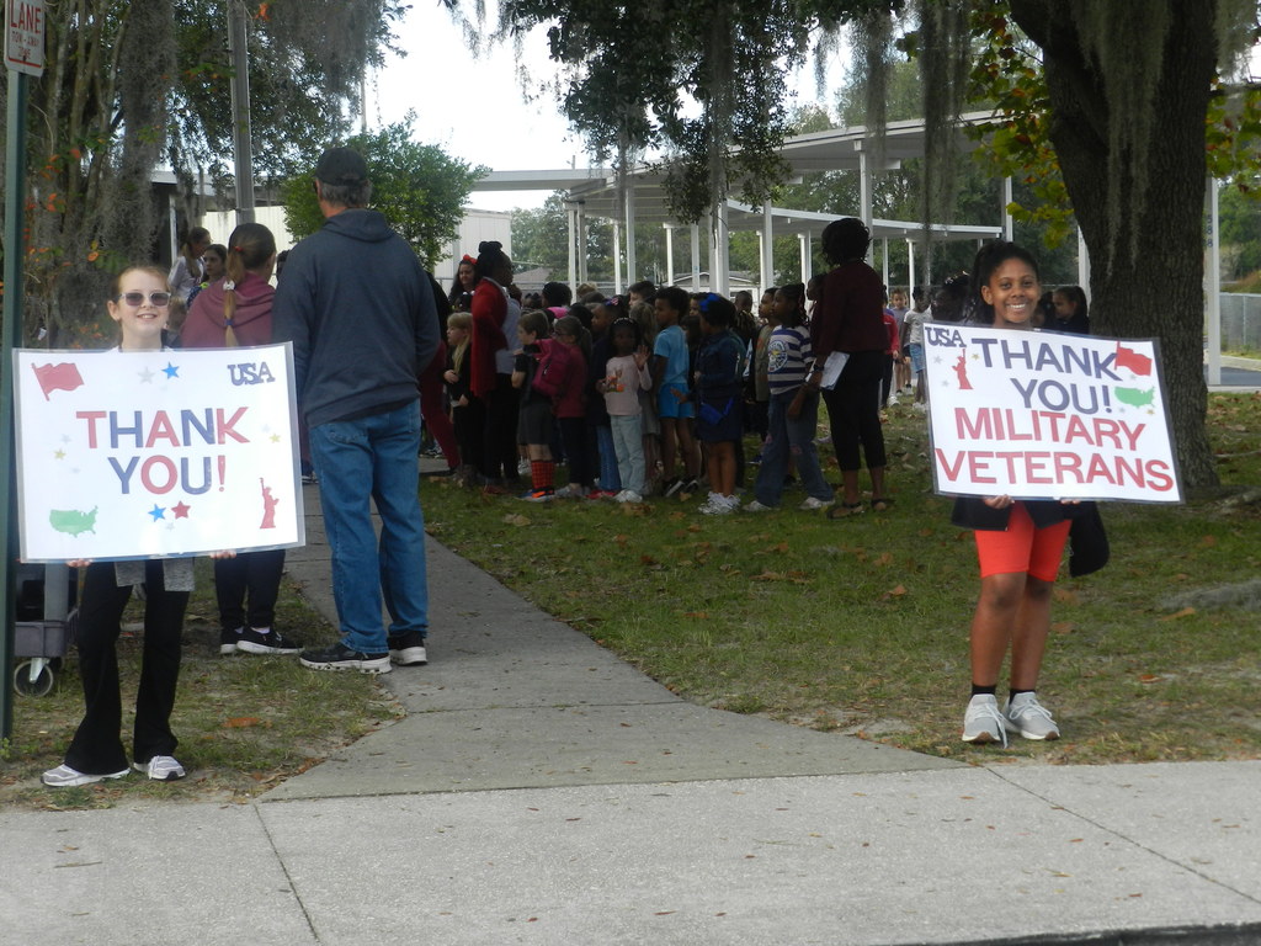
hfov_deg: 28.6
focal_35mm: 68
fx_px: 2477
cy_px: 473
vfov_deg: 21.6
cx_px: 630
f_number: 4.7
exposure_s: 1/200
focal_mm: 12.1
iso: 160
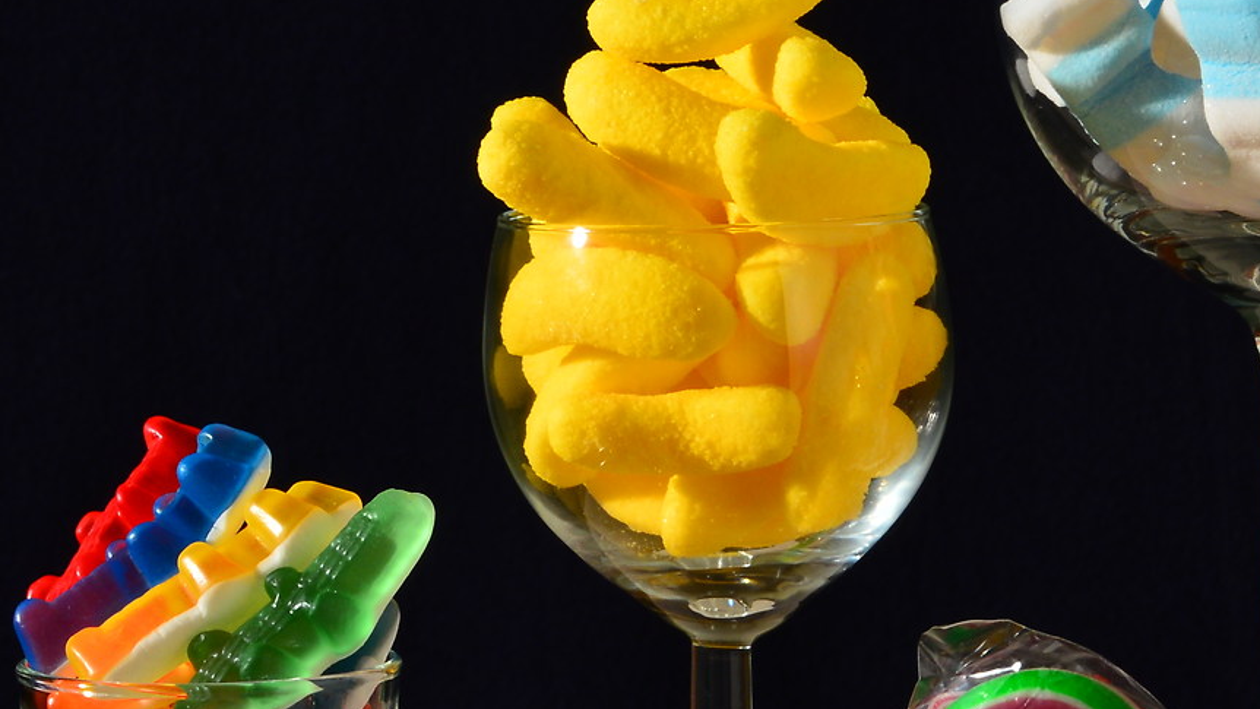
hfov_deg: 8.9
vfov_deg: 5.0
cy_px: 151
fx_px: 8034
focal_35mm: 240
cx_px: 1415
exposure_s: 1.3
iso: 100
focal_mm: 55
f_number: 18
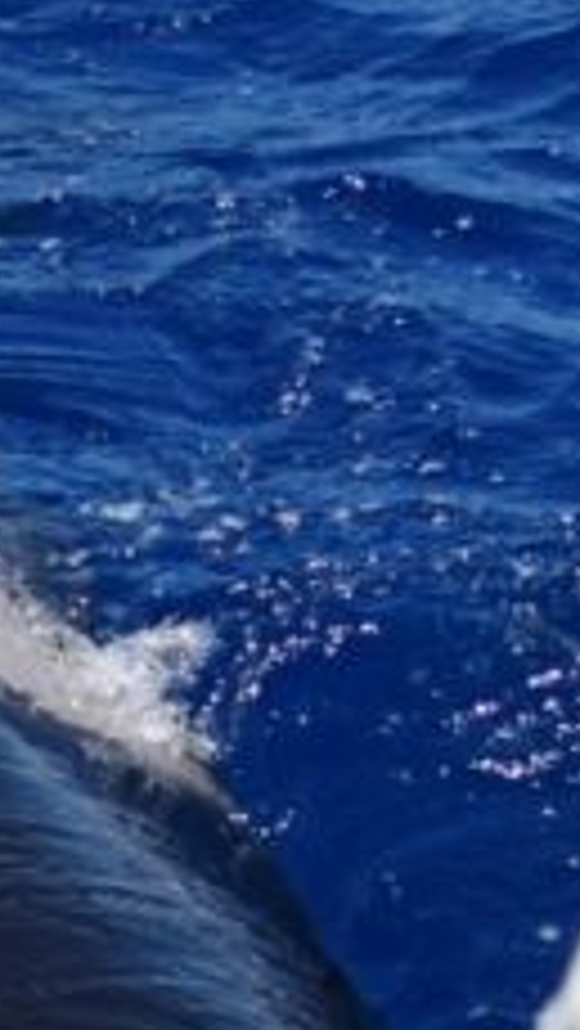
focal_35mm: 366
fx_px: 9996
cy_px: 1039
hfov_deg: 3.3
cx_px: 827
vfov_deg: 5.9
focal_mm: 100
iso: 720
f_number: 5
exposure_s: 1/8000
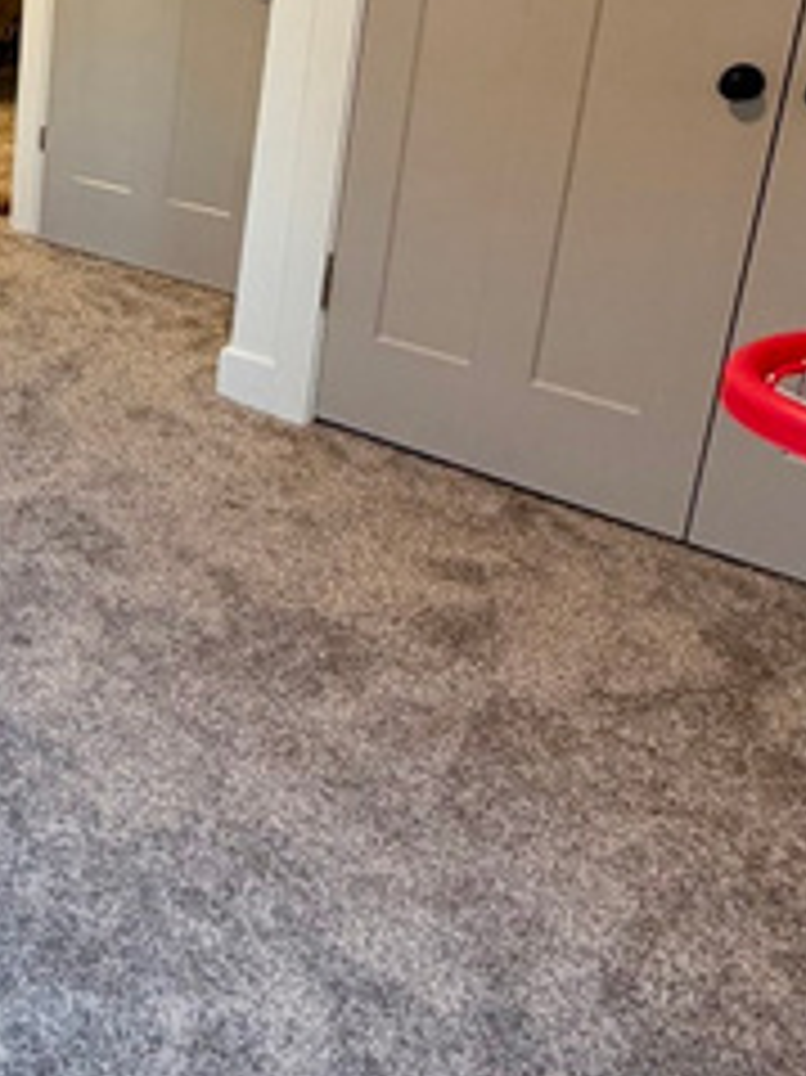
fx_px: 1398
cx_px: -234
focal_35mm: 45
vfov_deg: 40.2
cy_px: 198
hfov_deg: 27.1
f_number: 2.2
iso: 320
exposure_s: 1/120
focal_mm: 2.22
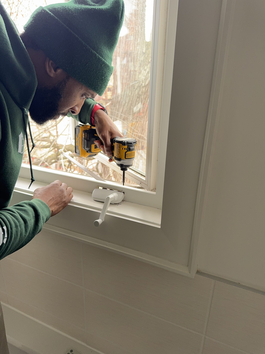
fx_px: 245
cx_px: 132
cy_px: 177
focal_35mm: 24
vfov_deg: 71.6
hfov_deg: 56.8
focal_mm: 6.76
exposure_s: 1/121
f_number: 1.78
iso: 160
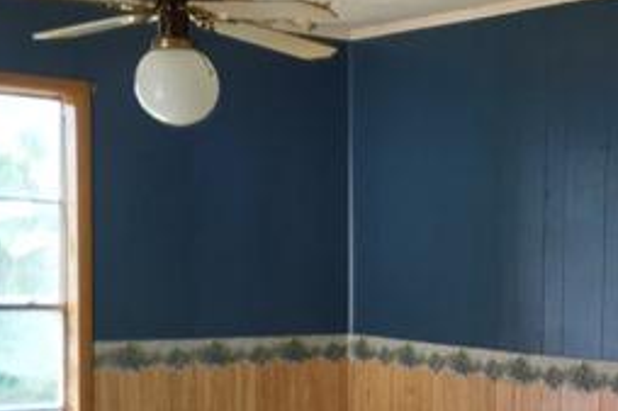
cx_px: 623
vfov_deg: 17.6
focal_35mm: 76
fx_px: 1304
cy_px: 378
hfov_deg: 25.3
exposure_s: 1/40
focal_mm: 4.15
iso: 25
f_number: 2.2
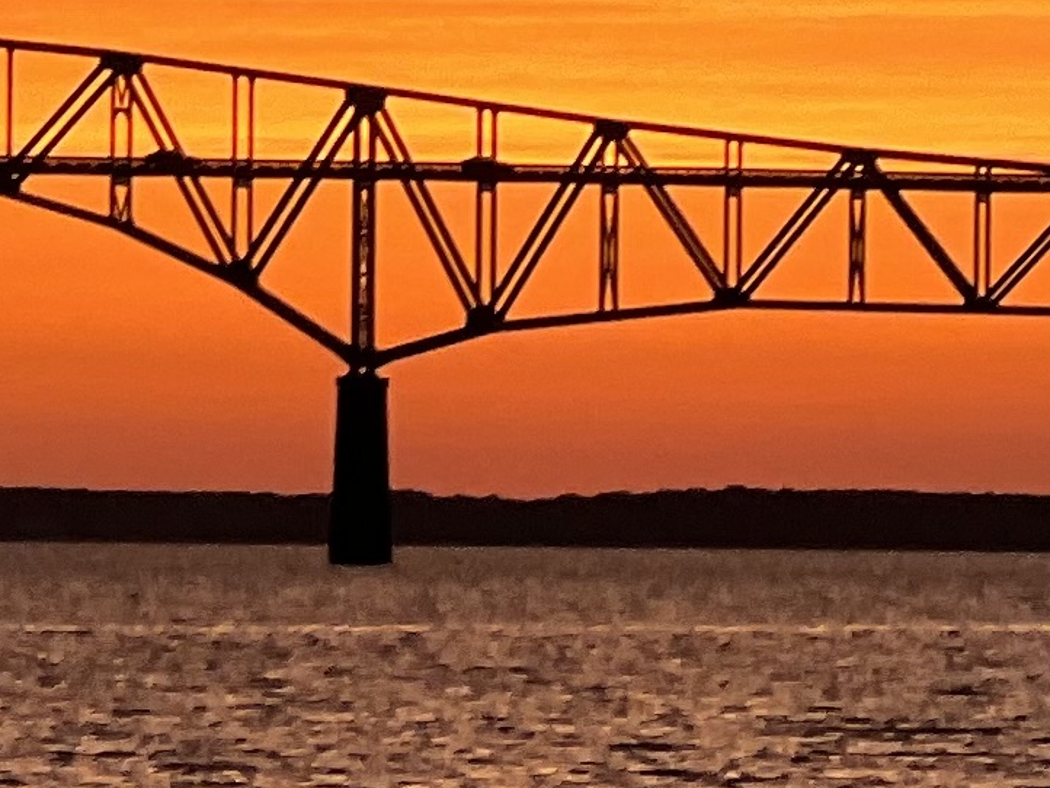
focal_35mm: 430
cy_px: 680
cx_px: -777
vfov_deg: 3.5
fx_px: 13047
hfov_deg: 4.6
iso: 25
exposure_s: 1/121
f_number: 2.8
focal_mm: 9
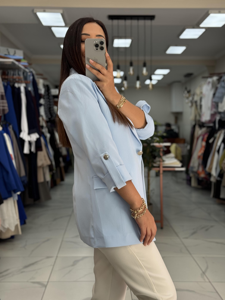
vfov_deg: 39.7
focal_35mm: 48
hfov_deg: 30.3
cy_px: 150
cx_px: 112
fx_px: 416
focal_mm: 6.76
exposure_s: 1/100
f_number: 1.78
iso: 50
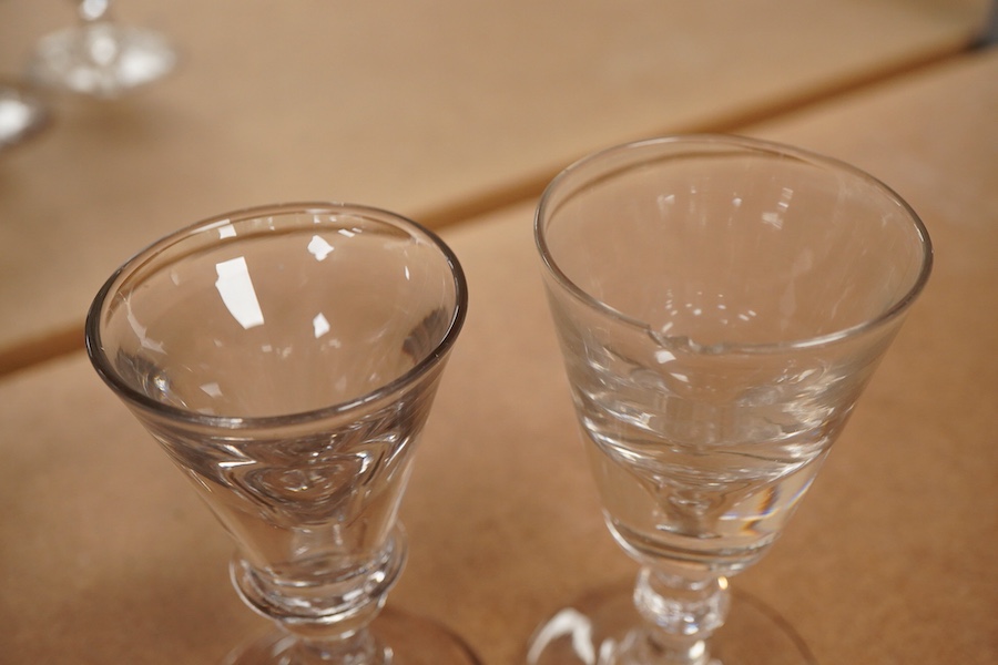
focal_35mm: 45
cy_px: 332
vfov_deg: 29.9
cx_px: 499
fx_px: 1247
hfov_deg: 43.6
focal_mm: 30
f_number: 8
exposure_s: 1/125
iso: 1250
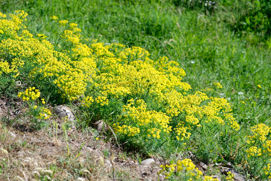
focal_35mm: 85
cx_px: 136
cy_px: 90
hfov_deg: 23.9
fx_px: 640
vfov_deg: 16.1
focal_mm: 85
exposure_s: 1/3200
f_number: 7.1
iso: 800
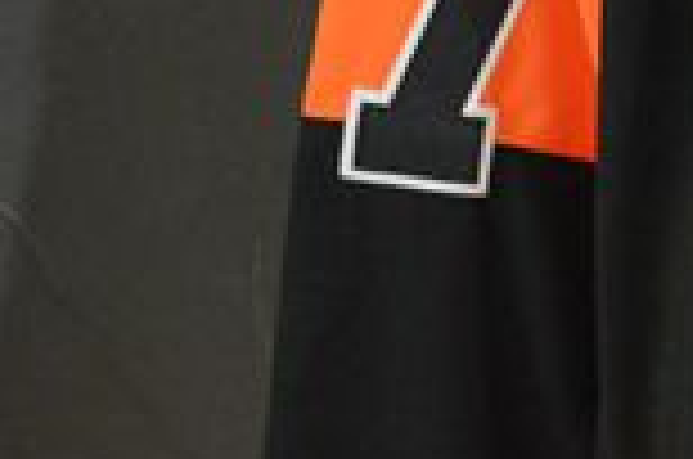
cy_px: -266
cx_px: 1692
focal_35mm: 311
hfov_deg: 6.3
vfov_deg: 4.4
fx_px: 5974
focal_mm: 40
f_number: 4.5
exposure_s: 1/25
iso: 4000
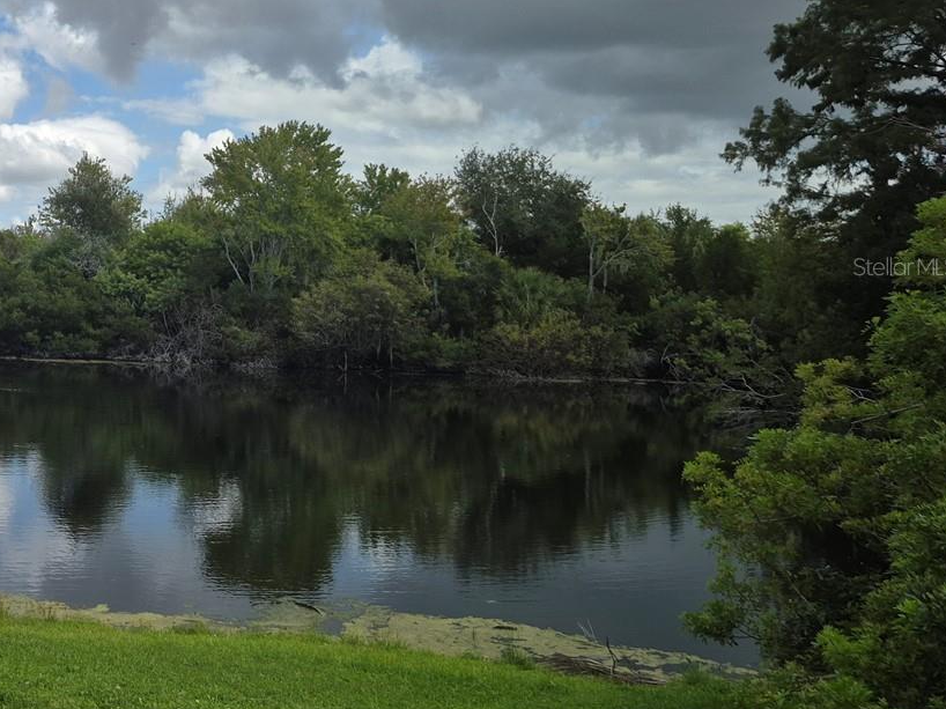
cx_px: 37
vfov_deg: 32.0
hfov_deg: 38.2
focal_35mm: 45
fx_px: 1229
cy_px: 266
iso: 25
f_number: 1.8
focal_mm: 5.4
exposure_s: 1/1484
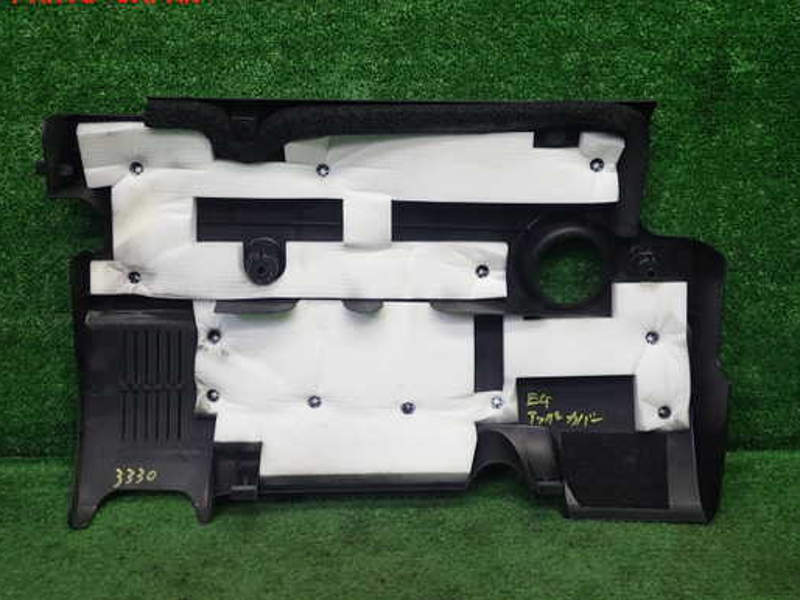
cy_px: 323
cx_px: 384
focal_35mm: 35
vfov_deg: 40.7
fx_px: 809
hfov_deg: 52.6
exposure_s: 1/60
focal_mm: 5.5
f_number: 2.3
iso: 125
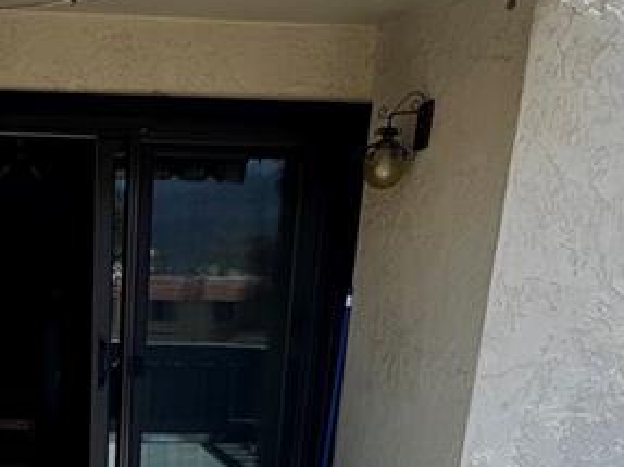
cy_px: 561
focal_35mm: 50
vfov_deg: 26.0
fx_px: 901
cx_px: 70
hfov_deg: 36.0
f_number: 2.2
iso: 50
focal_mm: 2.22
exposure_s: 1/879
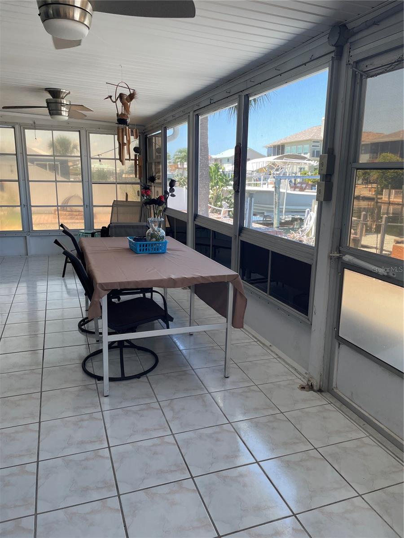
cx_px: 202
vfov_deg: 67.3
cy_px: 269
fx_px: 405
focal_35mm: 26
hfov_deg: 53.1
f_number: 1.6
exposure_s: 1/191
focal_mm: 4.2
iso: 32
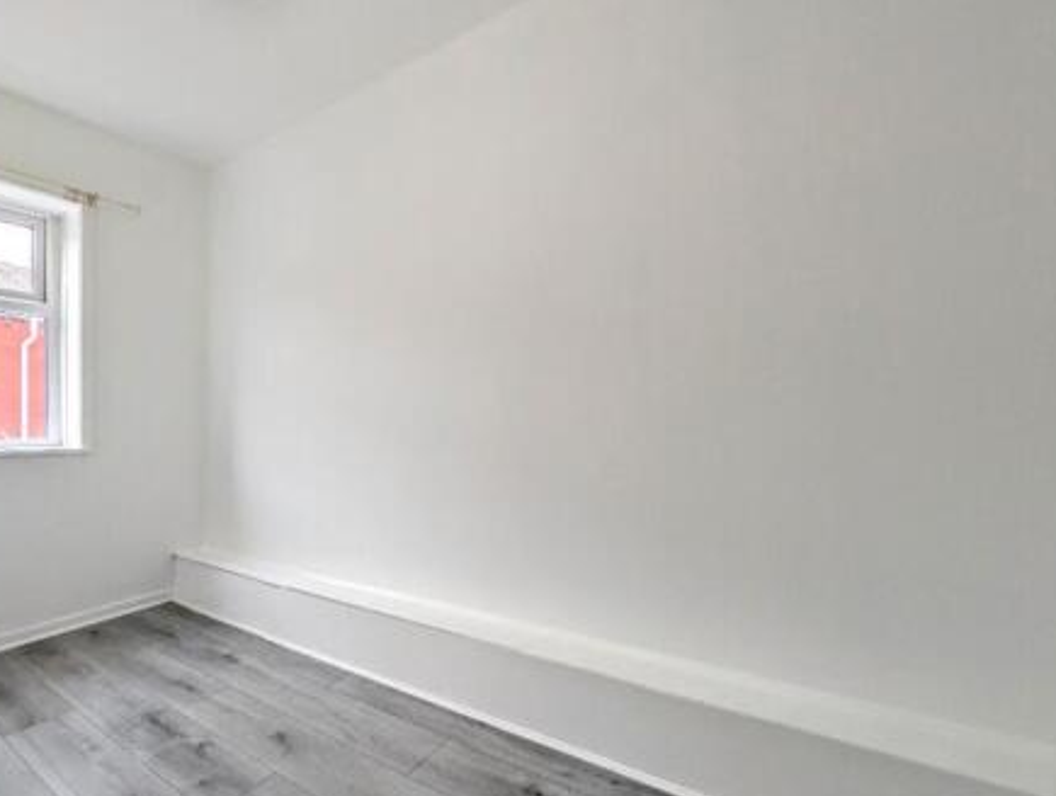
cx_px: 437
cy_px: 411
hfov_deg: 93.5
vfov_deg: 78.3
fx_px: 489
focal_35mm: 16
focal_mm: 2.02
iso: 106
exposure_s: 1/100
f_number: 1.7
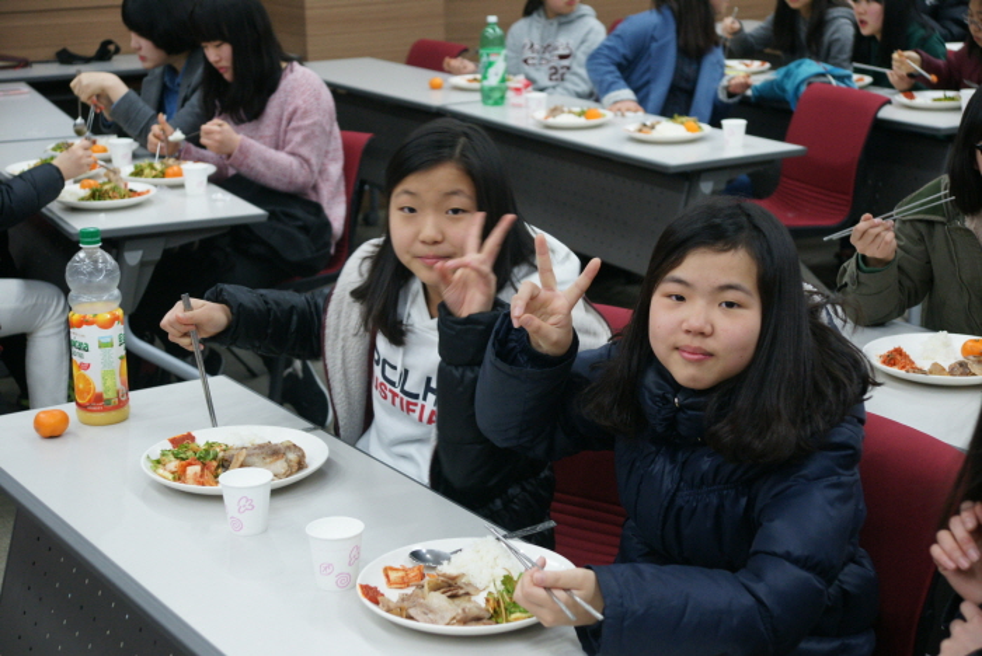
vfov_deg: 22.7
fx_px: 1638
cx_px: 491
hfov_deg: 33.4
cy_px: 328
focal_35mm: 60
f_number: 4.5
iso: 800
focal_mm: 40
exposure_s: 1/50
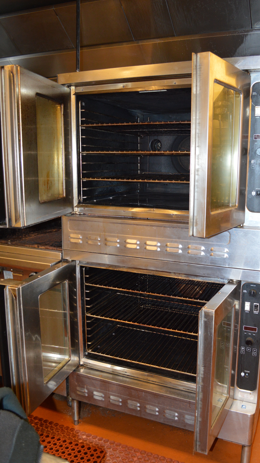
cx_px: 156
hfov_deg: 40.0
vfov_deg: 66.1
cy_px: 231
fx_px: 355
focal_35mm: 29
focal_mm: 18
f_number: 3.5
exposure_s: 1/60
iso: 720
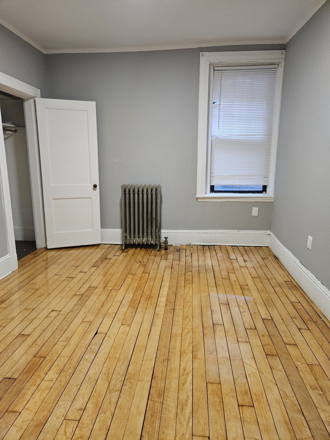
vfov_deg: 73.9
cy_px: 220
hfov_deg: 58.9
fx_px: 292
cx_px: 165
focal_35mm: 23
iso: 640
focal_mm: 5.4
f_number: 1.8
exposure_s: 1/120
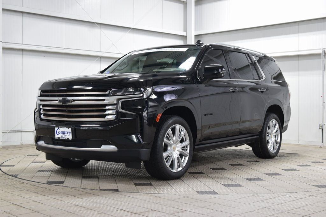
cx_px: 163
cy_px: 108
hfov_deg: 37.8
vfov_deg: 25.8
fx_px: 475
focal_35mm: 52
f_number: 6.3
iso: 640
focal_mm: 35
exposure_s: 1/15
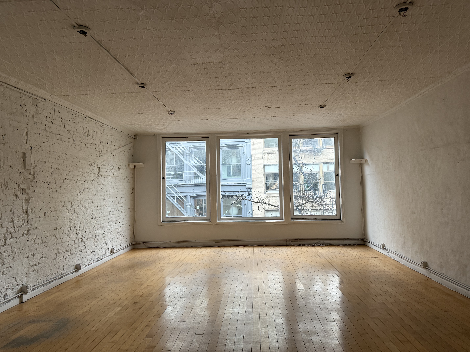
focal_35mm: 24
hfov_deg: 71.6
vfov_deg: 56.8
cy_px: 176
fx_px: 326
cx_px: 235
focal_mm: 6.76
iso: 200
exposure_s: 1/121
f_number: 1.78
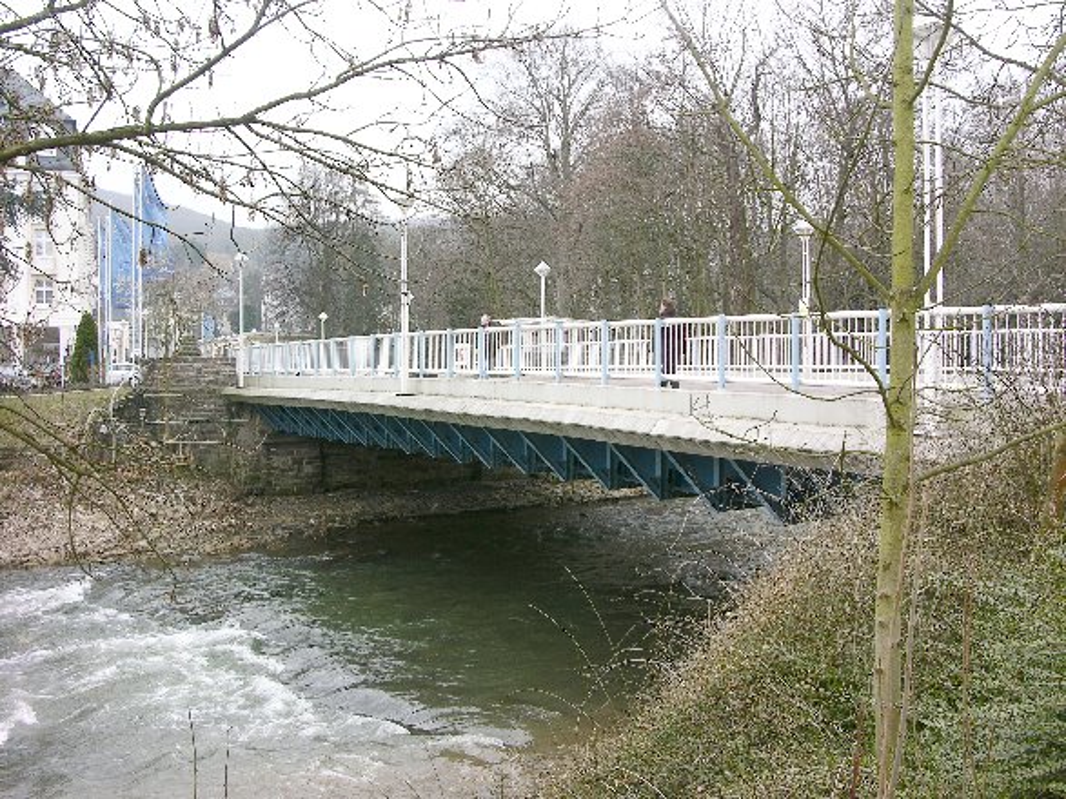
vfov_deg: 40.7
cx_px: 533
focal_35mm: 35
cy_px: 400
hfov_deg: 52.6
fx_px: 1078
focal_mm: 8.9
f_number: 5
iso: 50
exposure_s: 1/49.4
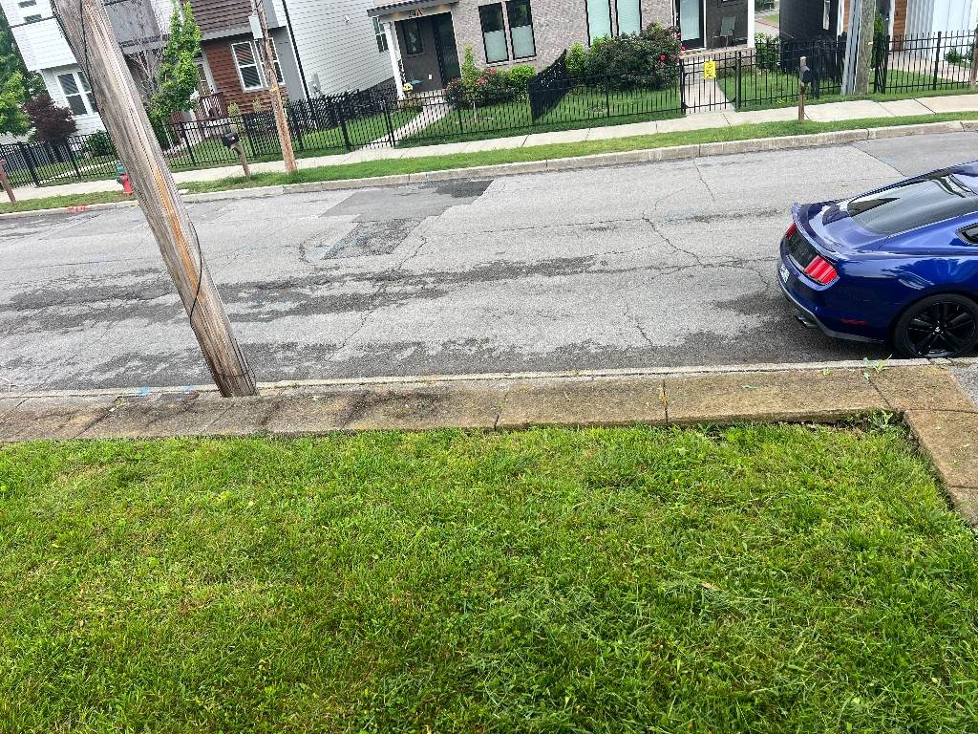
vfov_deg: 53.1
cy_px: 367
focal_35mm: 26
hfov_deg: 67.3
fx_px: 735
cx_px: 489
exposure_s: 1/808
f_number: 1.5
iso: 50
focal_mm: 5.7
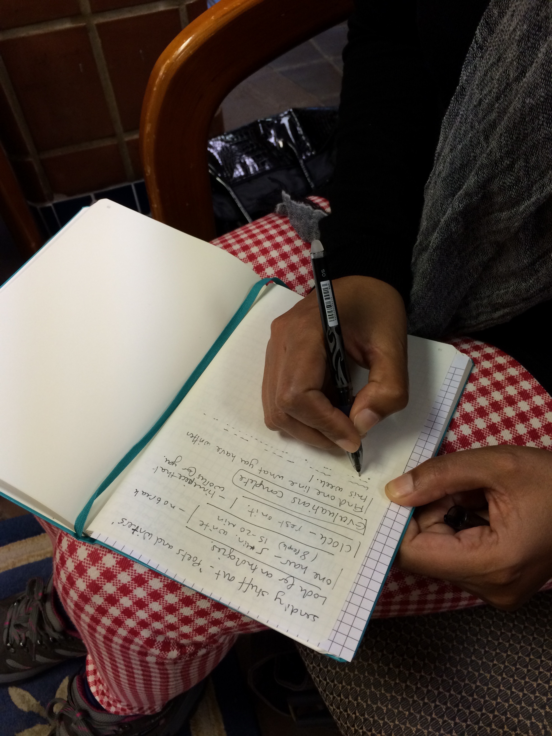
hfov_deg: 48.2
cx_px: 276
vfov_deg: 61.7
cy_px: 368
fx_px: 617
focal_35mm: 29
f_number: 2.2
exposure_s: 1/33
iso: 80
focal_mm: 4.15
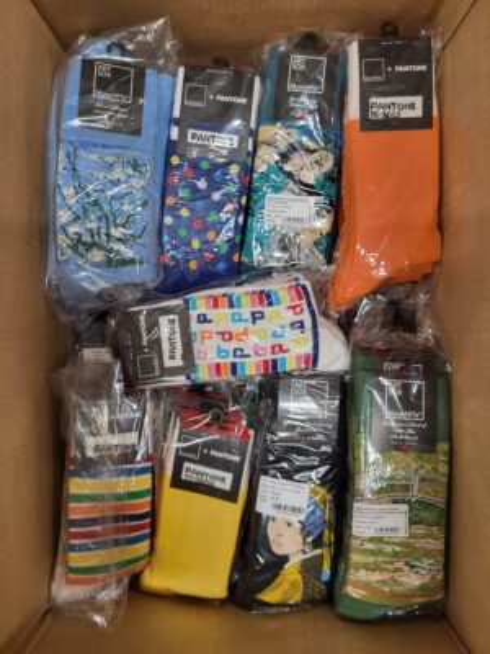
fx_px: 491
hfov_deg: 53.1
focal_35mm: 26
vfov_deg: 67.3
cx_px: 245
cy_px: 327
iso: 160
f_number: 1.8
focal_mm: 5.4
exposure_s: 1/50
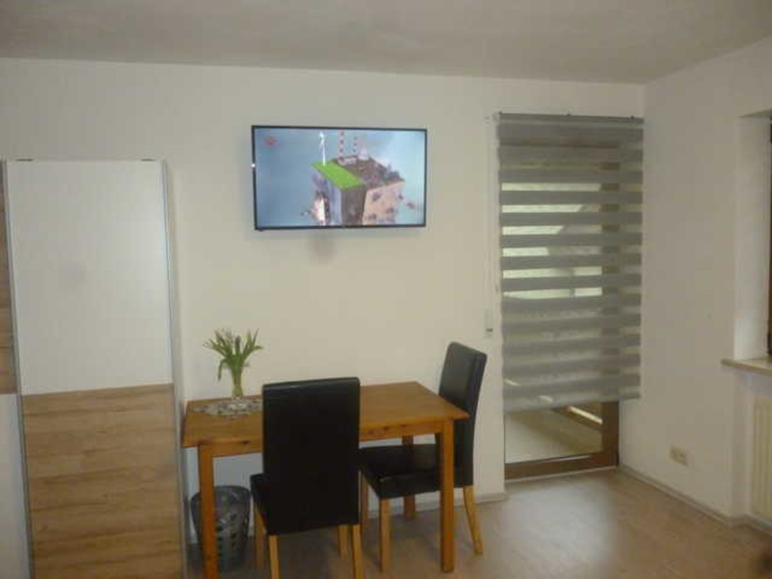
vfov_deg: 49.7
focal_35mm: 28
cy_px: 290
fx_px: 624
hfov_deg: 63.4
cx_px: 386
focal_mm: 5
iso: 500
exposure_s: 1/60
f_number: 3.1
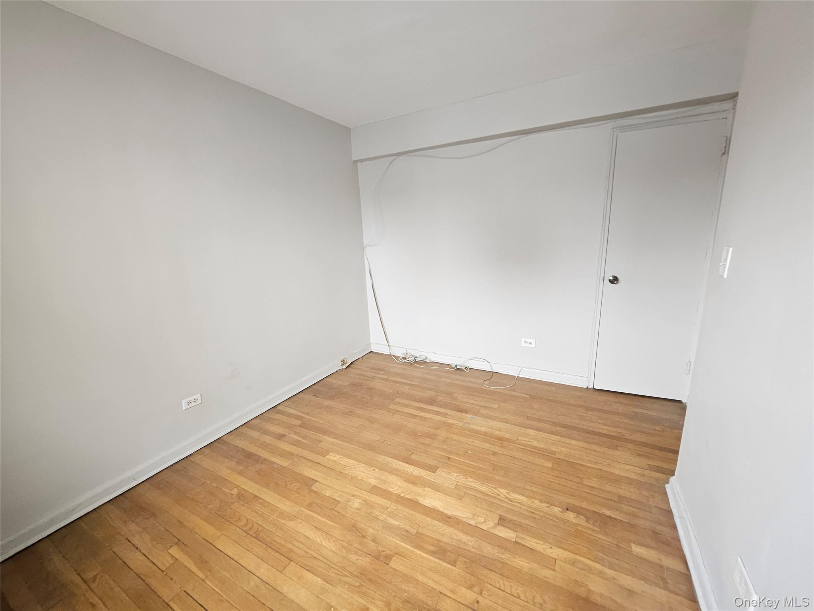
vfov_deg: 89.9
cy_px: 306
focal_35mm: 13
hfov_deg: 106.2
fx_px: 306
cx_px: 407
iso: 125
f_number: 2.2
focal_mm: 1.7
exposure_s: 1/60
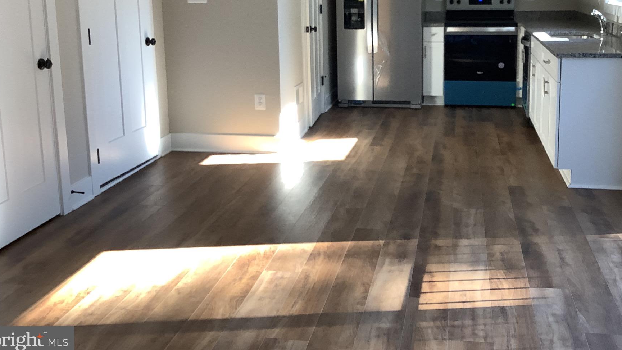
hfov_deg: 50.3
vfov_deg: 29.2
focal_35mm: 40
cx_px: 353
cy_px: 79
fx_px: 660
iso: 64
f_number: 2.4
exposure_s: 1/60
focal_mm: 3.3
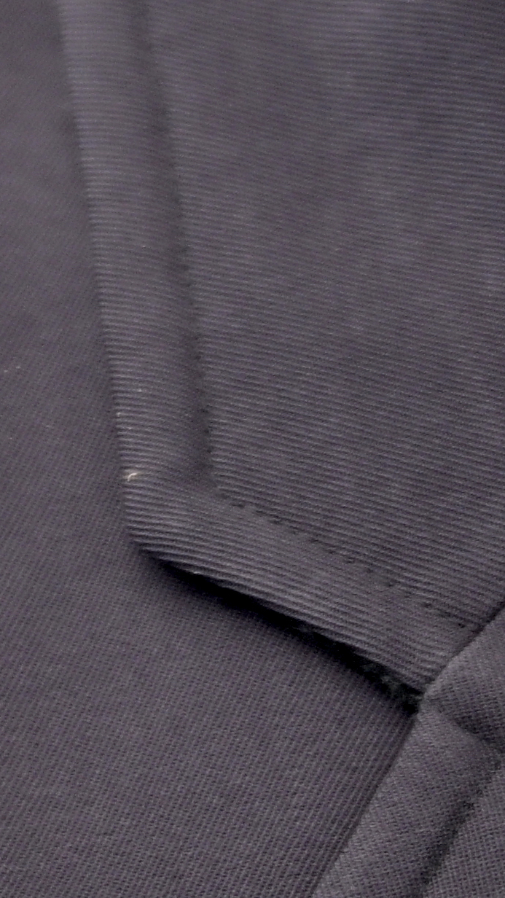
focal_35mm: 2106
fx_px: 50134
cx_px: 671
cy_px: -763
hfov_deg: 0.6
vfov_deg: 1.0
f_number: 2.8
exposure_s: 1/1600
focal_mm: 300
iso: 200
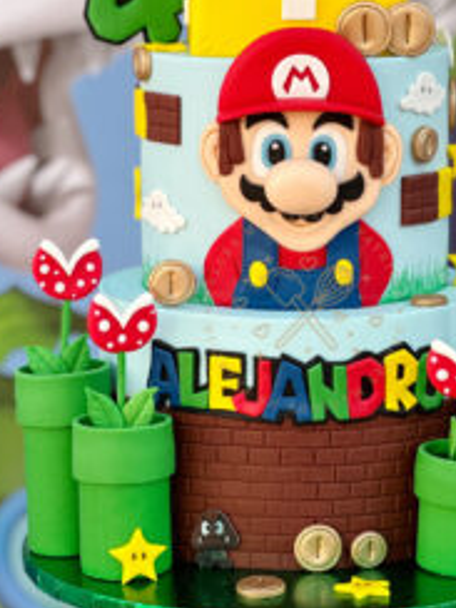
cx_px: 285
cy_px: 133
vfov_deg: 14.4
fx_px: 2389
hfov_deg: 10.9
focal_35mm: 136
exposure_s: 1/121
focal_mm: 9
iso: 50
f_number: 2.8
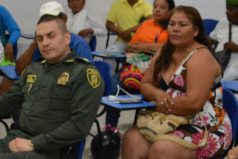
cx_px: 27
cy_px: 33
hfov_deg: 24.7
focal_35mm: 80
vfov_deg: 16.9
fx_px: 529
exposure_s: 1/60
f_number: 3.5
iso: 2500
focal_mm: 18
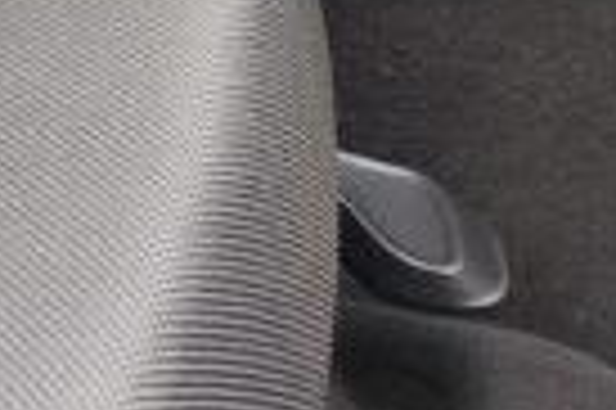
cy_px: -802
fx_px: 2393
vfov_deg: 8.3
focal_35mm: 140
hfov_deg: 13.4
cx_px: -436
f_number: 1.69
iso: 310
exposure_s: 1/100
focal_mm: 7.01
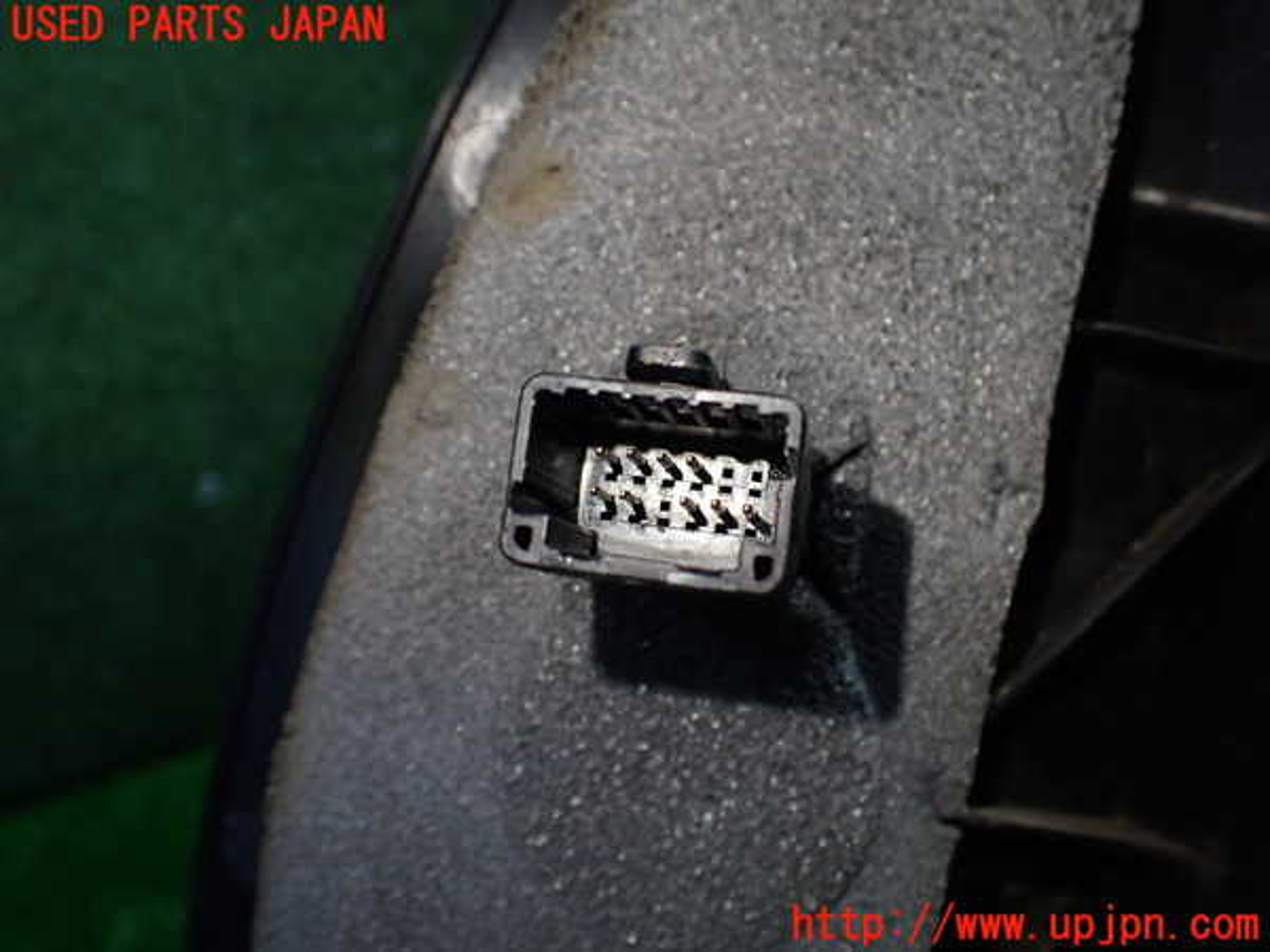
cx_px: 635
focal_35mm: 30
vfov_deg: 46.8
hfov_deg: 60.0
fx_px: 1101
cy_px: 476
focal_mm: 5.4
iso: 250
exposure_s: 1/125
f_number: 2.3
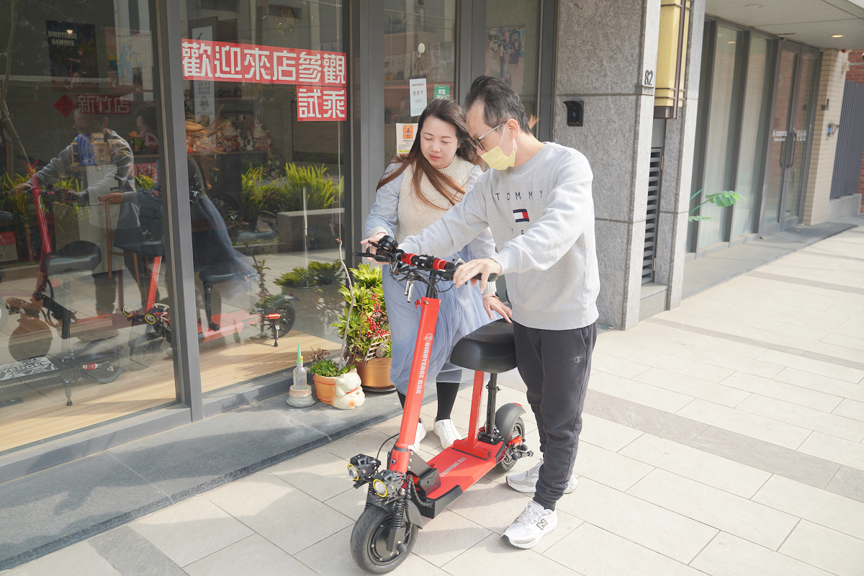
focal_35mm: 31
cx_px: 432
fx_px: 744
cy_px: 288
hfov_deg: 60.3
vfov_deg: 42.3
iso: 100
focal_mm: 31
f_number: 4
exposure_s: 1/160
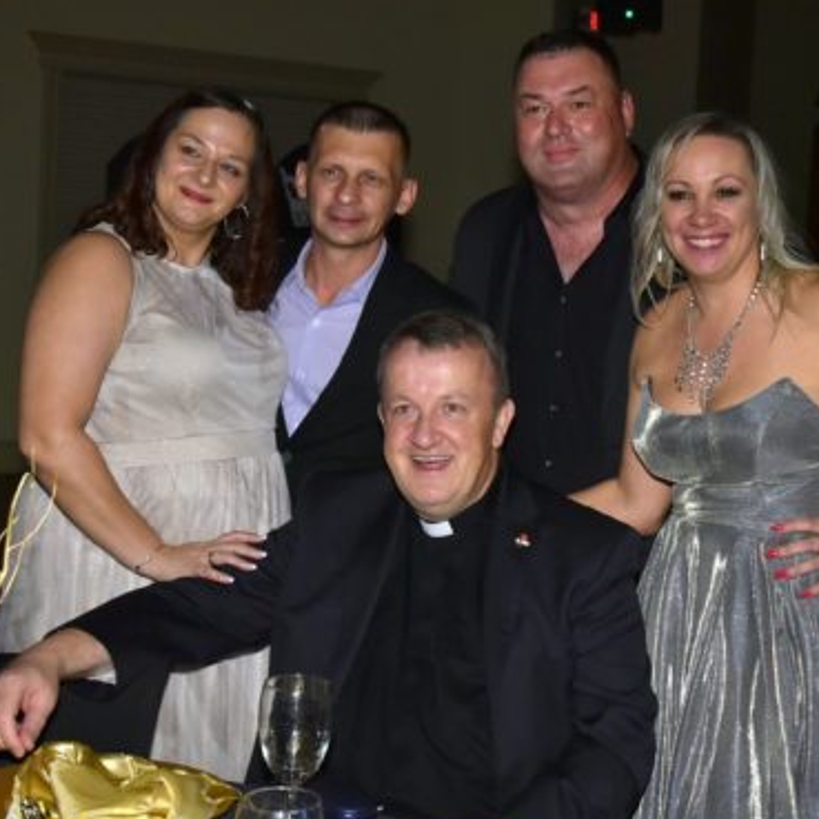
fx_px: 1499
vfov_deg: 30.5
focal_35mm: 56
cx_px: 448
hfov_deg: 30.5
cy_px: 468
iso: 1600
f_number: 6.3
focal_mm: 38
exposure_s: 1/60
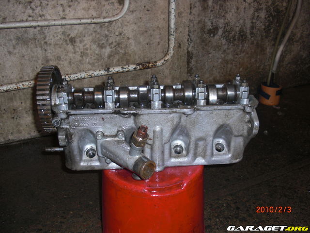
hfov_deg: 51.4
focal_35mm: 36
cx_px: 155
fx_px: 322
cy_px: 116
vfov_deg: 39.7
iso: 50
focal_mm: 6.3
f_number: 2.8
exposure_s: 1/60
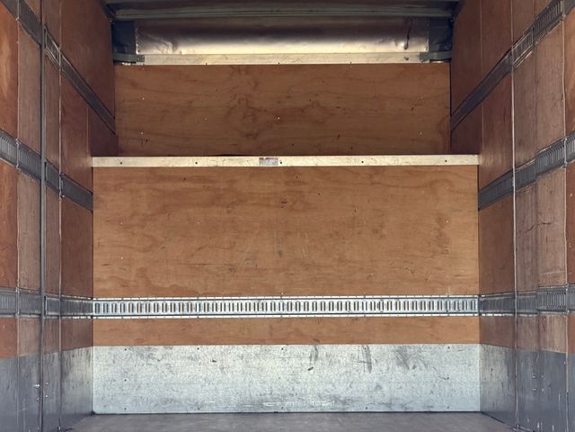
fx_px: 1661
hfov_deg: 19.6
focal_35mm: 100
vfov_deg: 14.8
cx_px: 288
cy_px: 216
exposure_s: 1/121
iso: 160
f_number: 2.8
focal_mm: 16.89
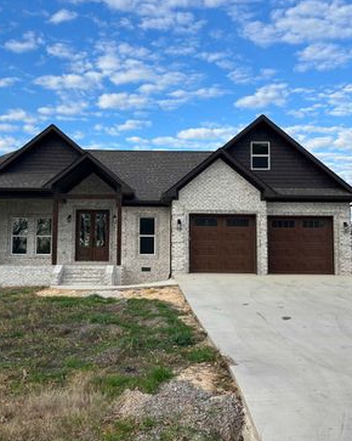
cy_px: 225
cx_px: 152
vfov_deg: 51.6
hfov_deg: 42.1
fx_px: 456
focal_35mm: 35
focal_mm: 5.7
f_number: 1.5
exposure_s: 1/1779
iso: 50
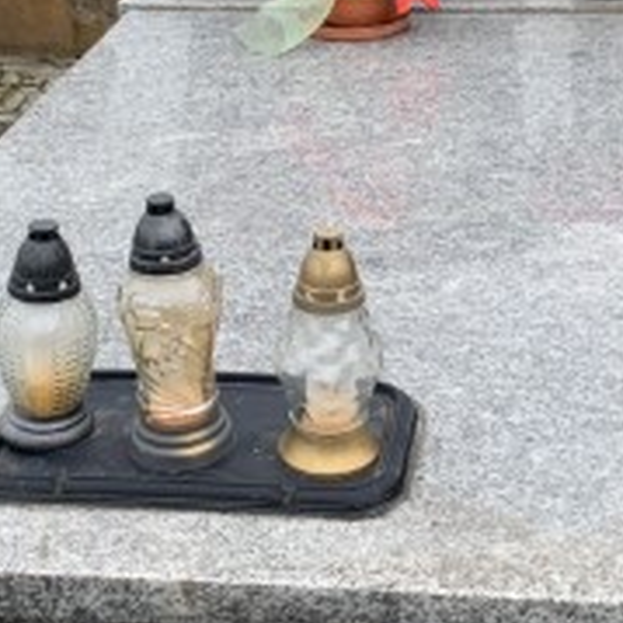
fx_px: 1670
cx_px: 383
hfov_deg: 21.1
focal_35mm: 82
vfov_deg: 21.0
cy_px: 181
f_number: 1.8
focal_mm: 4.25
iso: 25
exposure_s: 1/783
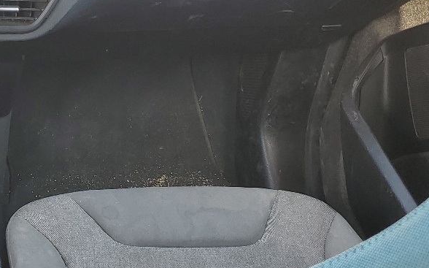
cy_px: 210
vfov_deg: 17.2
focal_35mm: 75
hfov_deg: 25.4
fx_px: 877
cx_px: -49
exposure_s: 1/122
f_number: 1.5
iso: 50
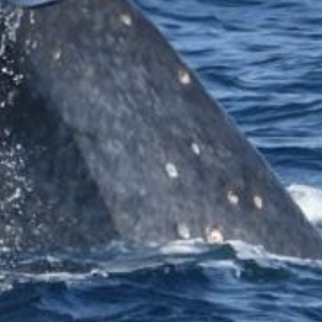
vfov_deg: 1.3
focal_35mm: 1354
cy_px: 76
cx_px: -157
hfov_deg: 1.3
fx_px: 14250
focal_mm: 360
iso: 1100
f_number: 6
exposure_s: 1/8000
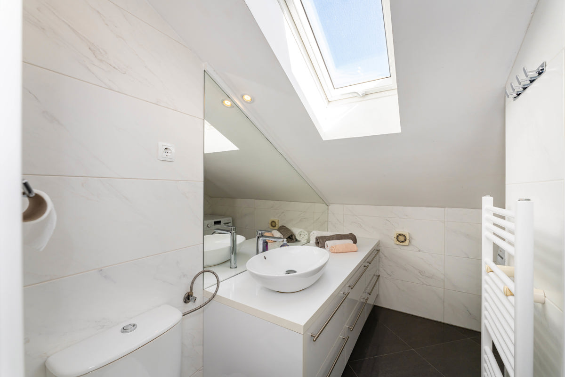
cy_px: 188
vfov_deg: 81.2
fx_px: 220
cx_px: 282
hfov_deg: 104.3
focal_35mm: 14
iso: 400
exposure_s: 1/125
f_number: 7.1
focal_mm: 14
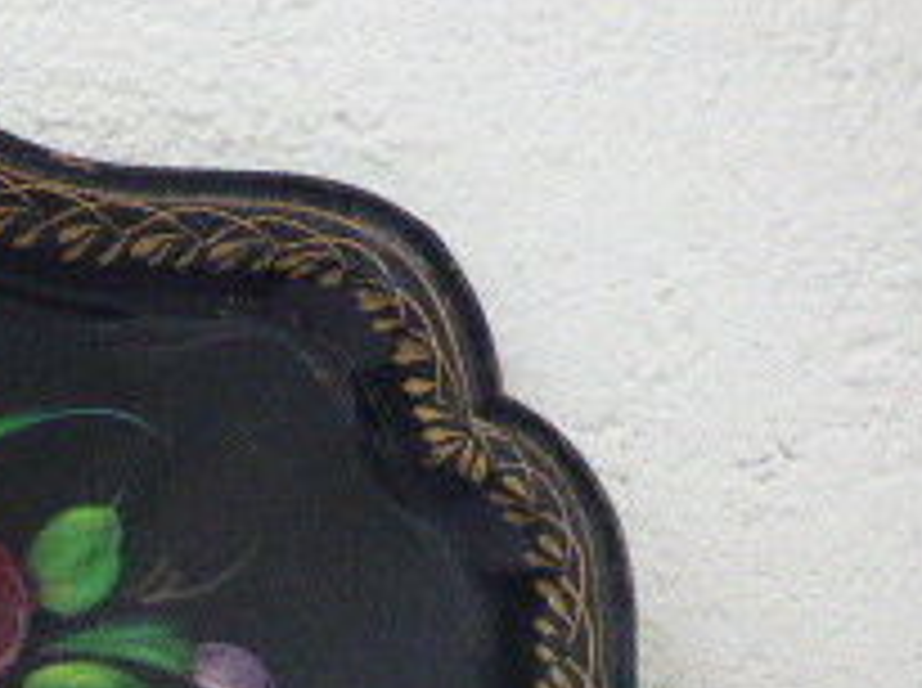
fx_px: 2579
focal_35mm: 97
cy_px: 890
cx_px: -499
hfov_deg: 17.9
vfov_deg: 14.6
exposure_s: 1/125
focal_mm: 5.4
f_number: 3.6
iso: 800
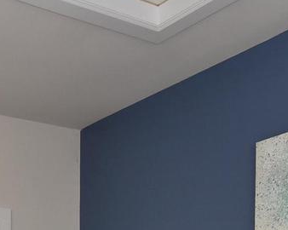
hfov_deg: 24.1
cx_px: -56
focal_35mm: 72
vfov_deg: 18.4
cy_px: 362
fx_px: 613
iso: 800
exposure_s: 1/80
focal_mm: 12
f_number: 9
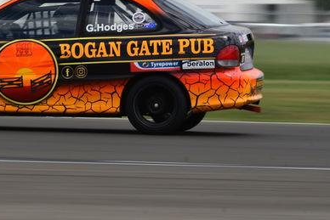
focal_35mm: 619
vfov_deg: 2.2
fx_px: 5676
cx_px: 60
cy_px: 6
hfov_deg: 3.3
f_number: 16
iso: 100
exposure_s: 1/80
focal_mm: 200
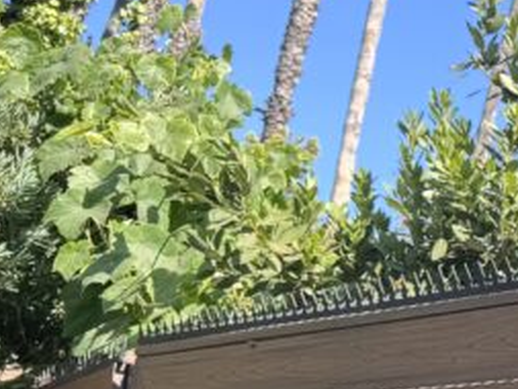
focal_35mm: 97
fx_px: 1452
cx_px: 940
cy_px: 364
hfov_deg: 16.7
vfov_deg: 15.1
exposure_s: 1/1261
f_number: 1.78
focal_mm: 6.86
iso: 80
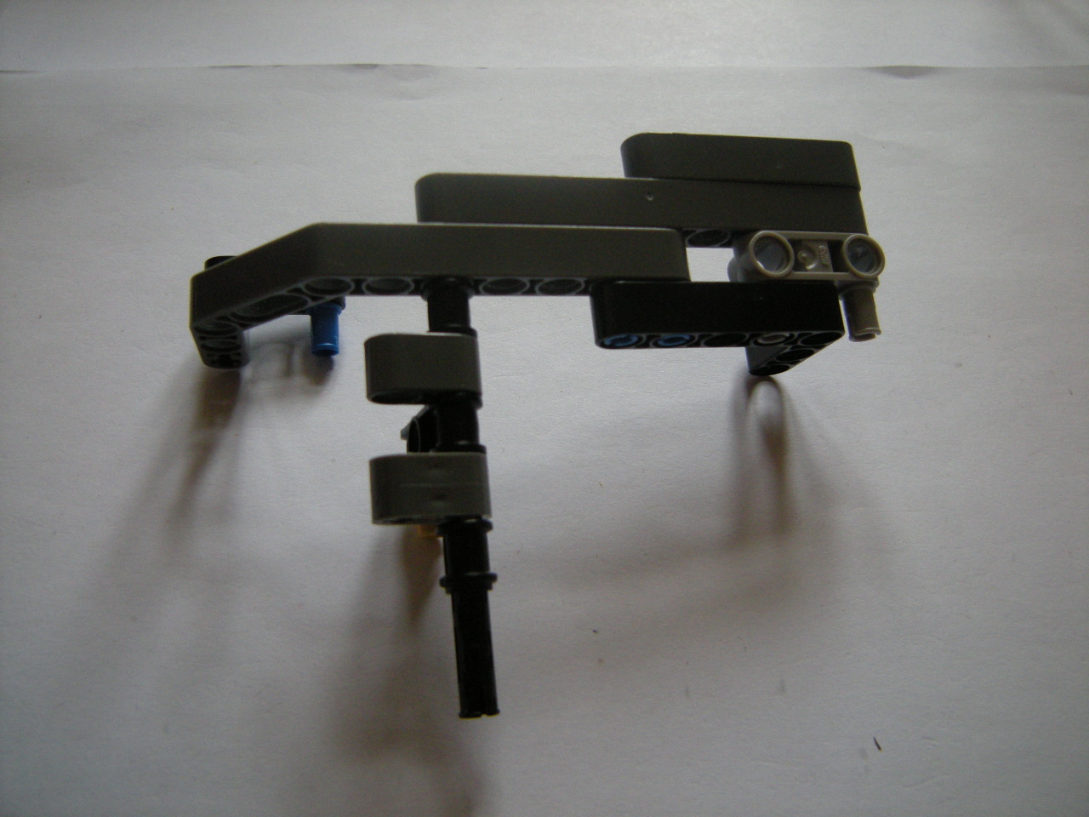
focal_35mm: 28
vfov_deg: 49.7
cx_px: 544
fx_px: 881
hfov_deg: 63.4
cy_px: 408
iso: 260
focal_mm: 4.7
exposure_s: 1/60
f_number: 2.8
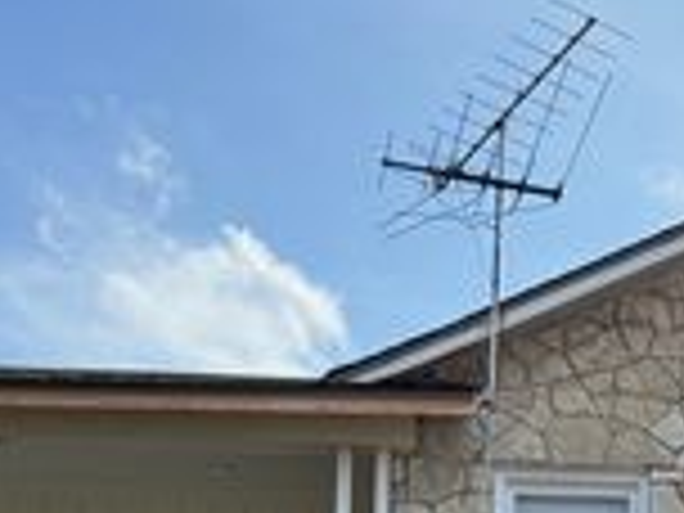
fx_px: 1561
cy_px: 794
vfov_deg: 16.8
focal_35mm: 79
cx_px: 612
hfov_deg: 24.0
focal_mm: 6.76
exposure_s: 1/3279
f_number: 1.78
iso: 100
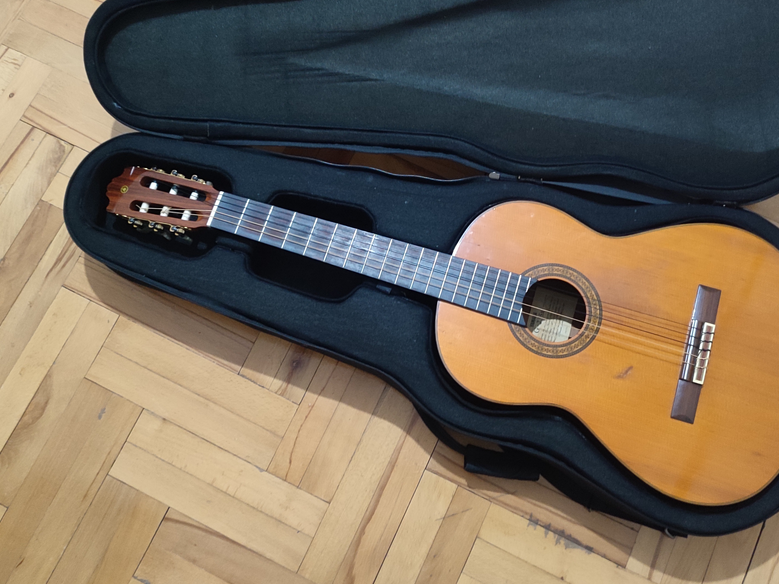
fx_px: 765
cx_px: 420
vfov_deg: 41.7
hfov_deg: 53.9
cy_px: 244
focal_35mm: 34
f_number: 1.89
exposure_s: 1/17
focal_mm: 5.89
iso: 2334
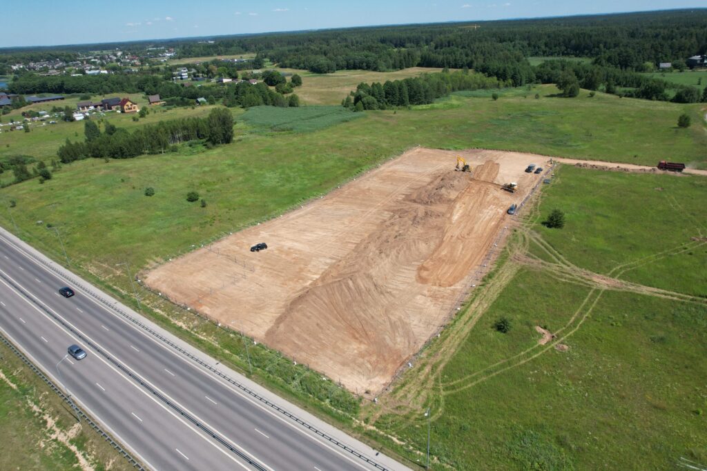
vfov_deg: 57.2
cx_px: 354
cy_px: 236
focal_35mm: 22
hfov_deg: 78.6
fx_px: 432
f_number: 2.8
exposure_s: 1/2000
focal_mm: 8.38
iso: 100
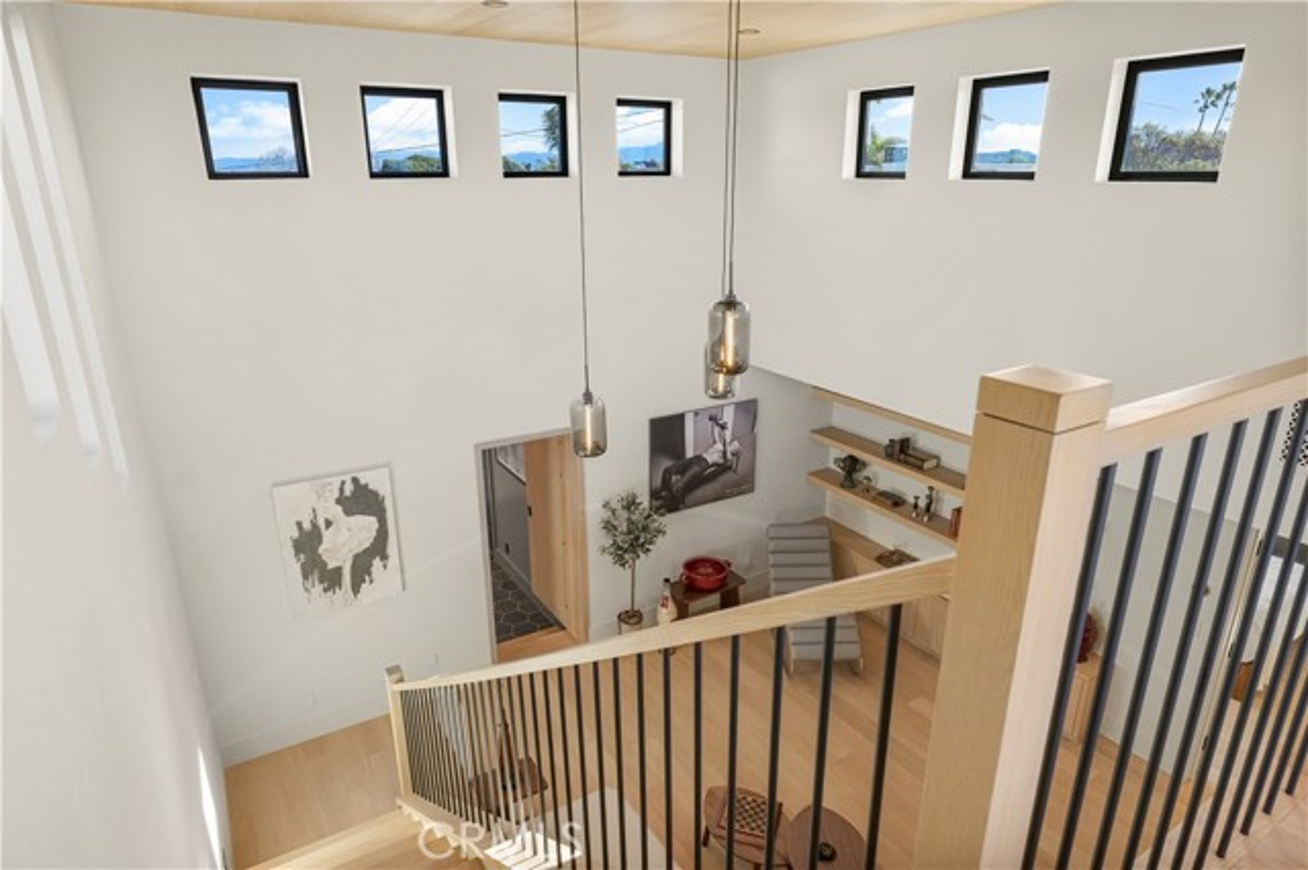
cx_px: 654
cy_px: 435
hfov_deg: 84.0
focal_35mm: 20
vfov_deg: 61.9
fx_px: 726
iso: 640
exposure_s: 1/25
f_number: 8
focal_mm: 20
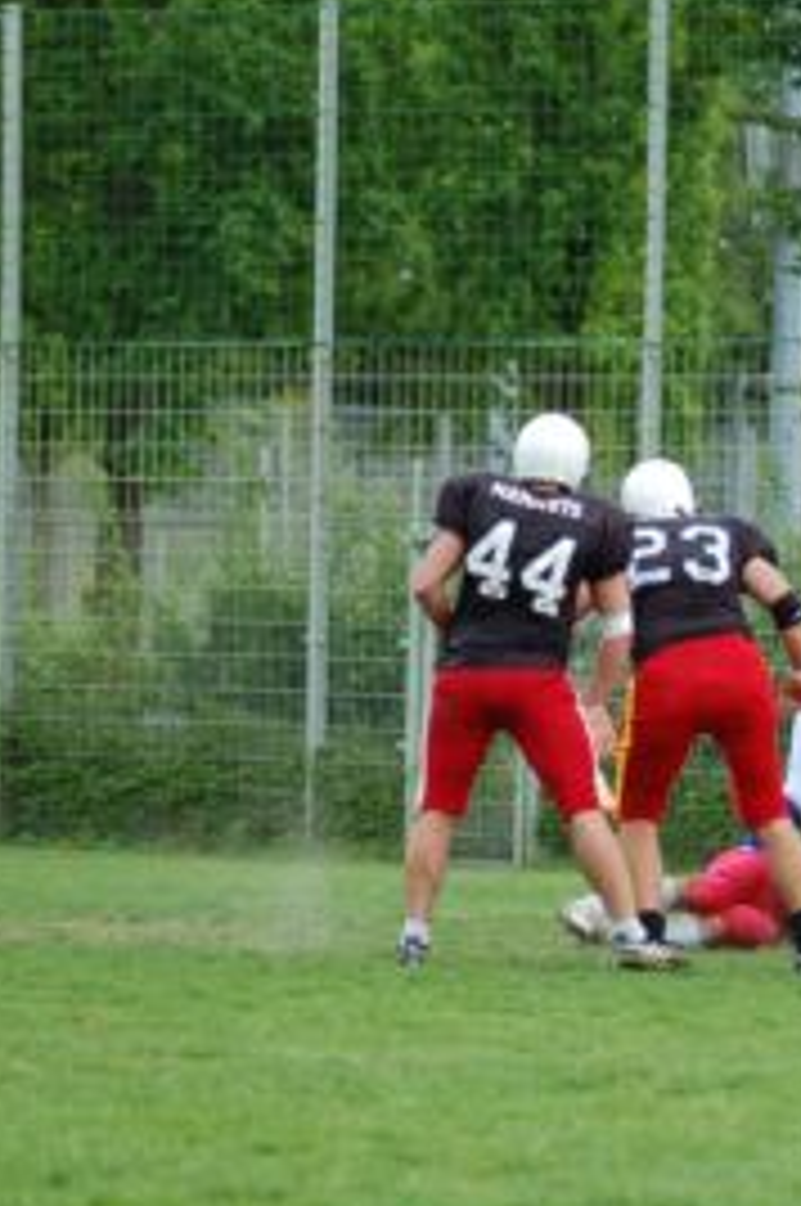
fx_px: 10172
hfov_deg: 4.5
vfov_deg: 6.8
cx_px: 767
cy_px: 648
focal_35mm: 304
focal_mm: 120
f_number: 4.2
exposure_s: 1/640
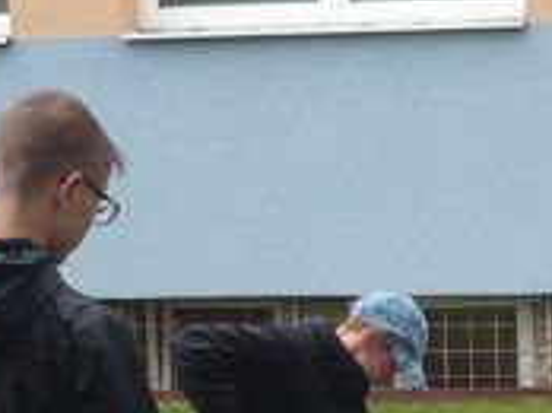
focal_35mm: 121
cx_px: 603
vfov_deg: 12.0
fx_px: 1927
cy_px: 496
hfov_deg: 15.9
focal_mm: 5.8
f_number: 2.8
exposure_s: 1/160
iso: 100
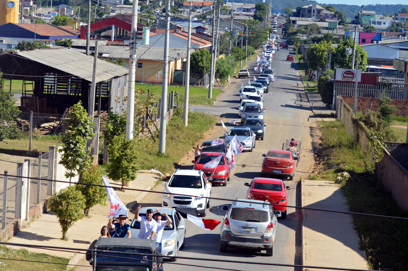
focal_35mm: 107
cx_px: 170
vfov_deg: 12.8
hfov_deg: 19.2
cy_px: 160
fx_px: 1208
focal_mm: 55
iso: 100
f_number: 8
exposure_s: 1/250
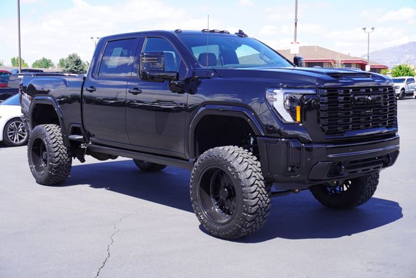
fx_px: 555
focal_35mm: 48
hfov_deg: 41.1
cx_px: 208
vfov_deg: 28.1
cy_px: 139
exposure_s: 1/125
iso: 100
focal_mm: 32
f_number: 7.1
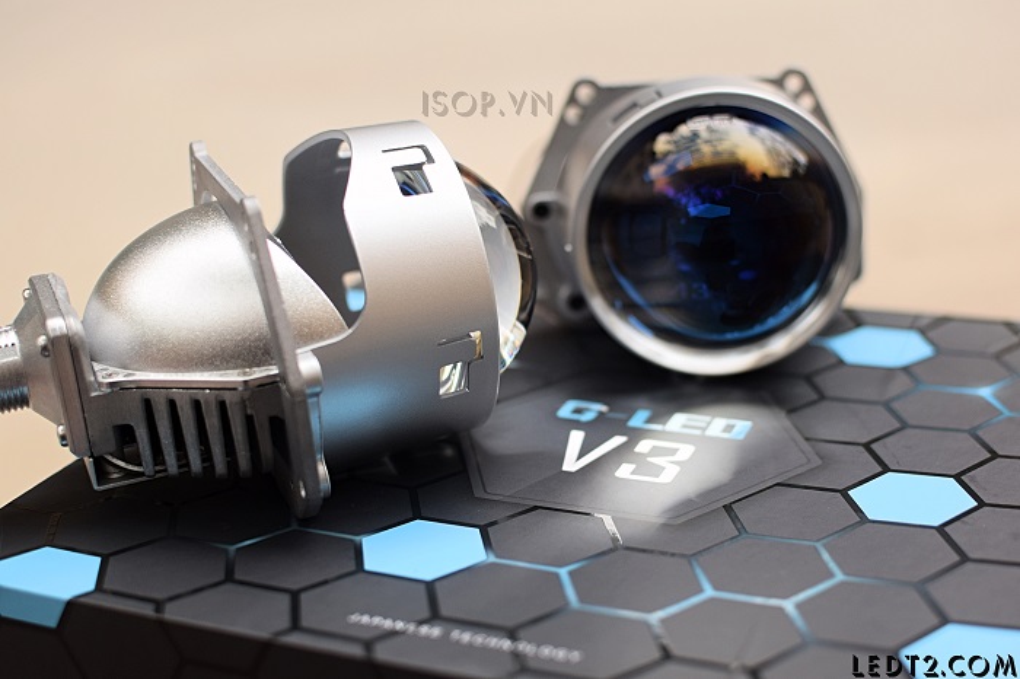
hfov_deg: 37.9
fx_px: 1487
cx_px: 510
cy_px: 340
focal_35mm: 52
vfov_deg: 25.7
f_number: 2.8
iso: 320
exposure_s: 1/80
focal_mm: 35
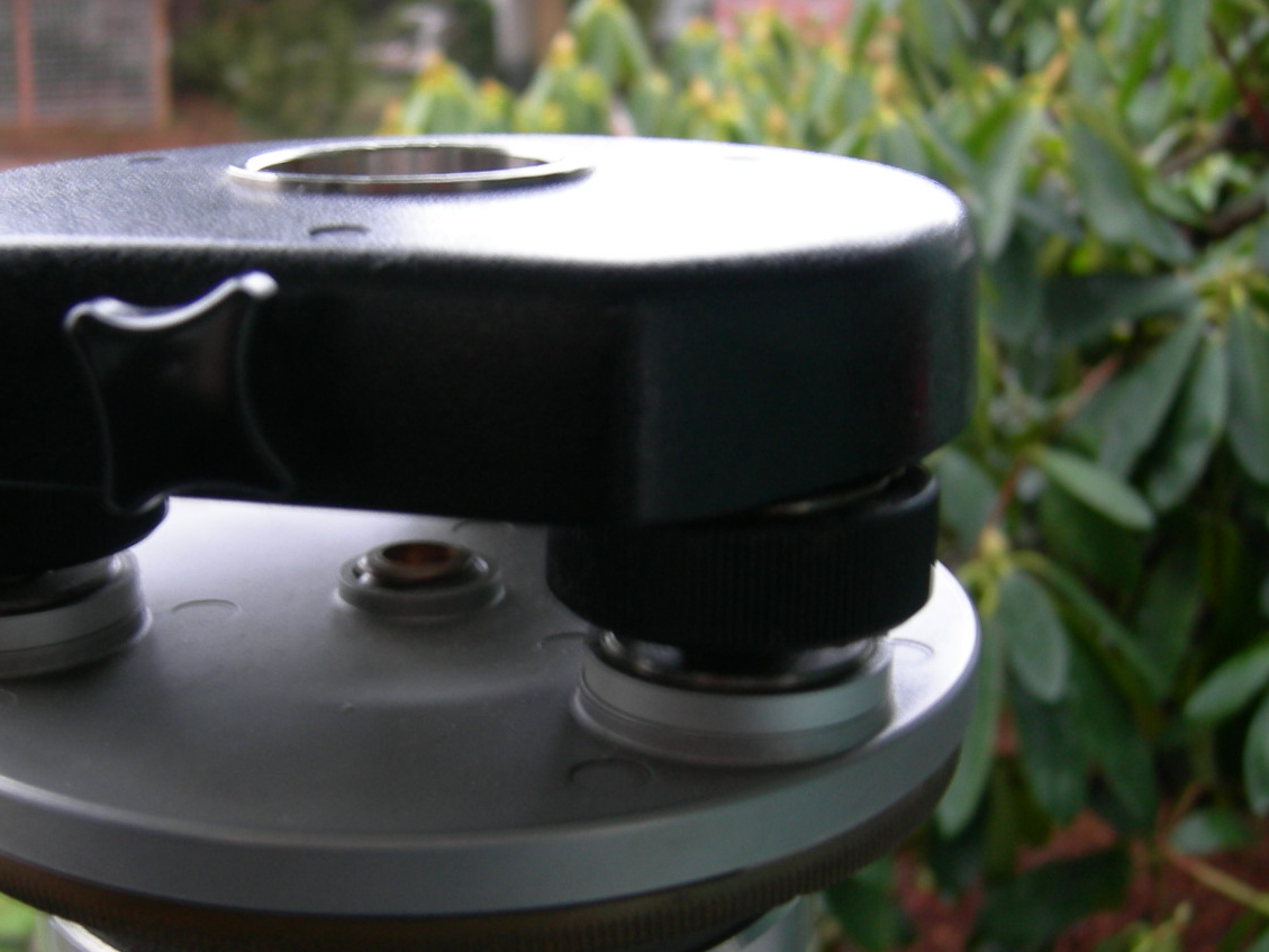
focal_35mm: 51
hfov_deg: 37.2
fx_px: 1870
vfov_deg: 28.5
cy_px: 550
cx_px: 461
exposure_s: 1/3.9
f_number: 2.7
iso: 82
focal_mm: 7.5
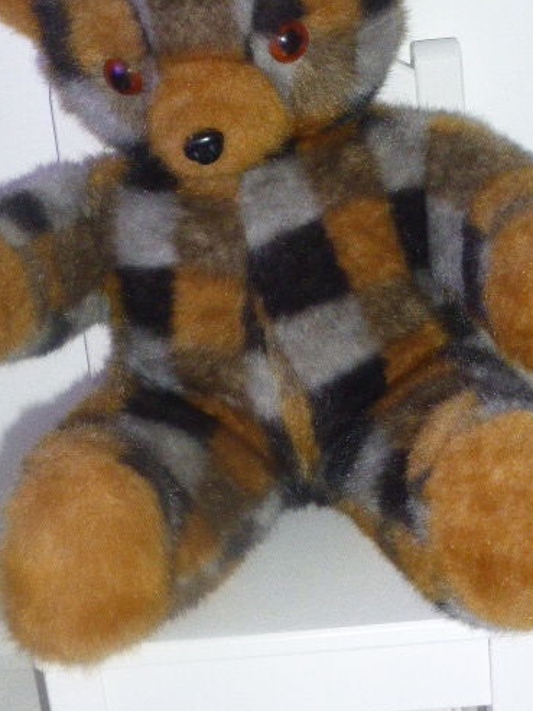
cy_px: 251
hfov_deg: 21.3
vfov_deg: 28.0
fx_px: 1417
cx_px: 222
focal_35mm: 69
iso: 800
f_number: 4.4
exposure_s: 1/13
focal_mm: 9
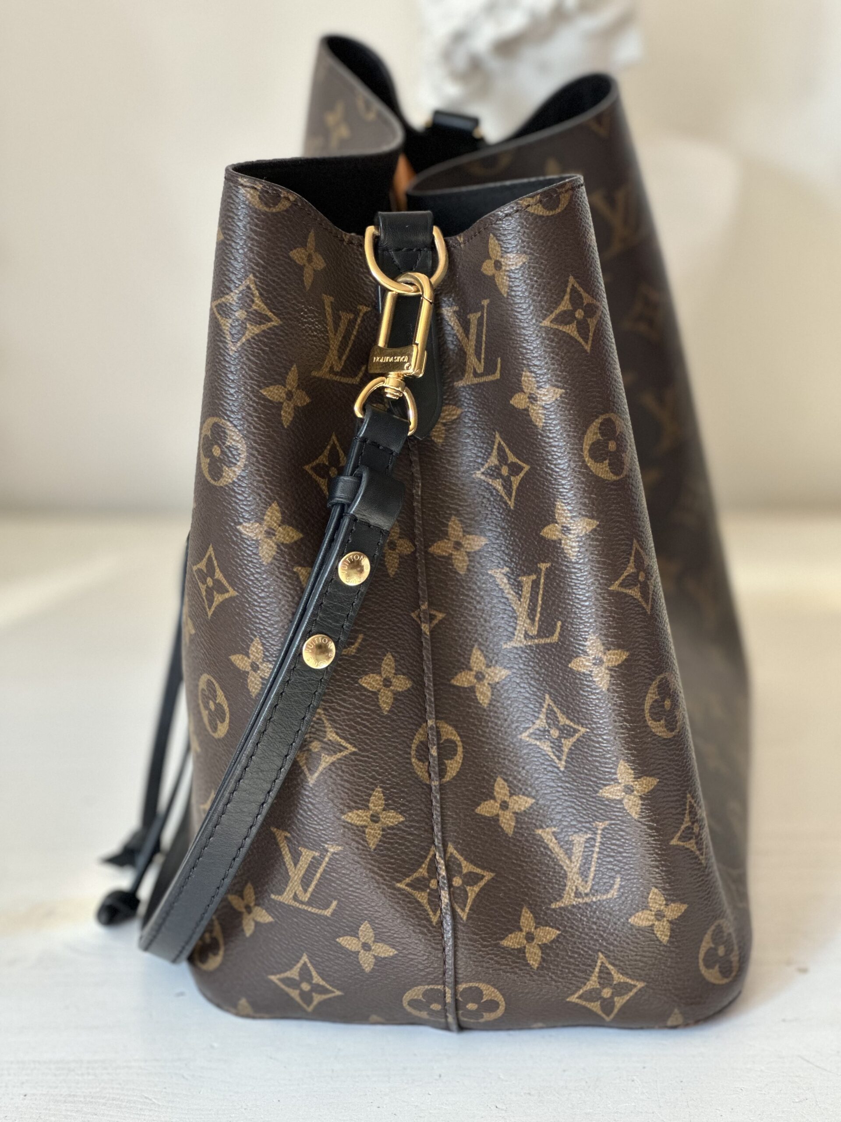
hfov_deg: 19.1
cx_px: 420
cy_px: 561
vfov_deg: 25.3
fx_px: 2494
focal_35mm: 77
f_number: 2.8
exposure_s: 1/113
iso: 250
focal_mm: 9
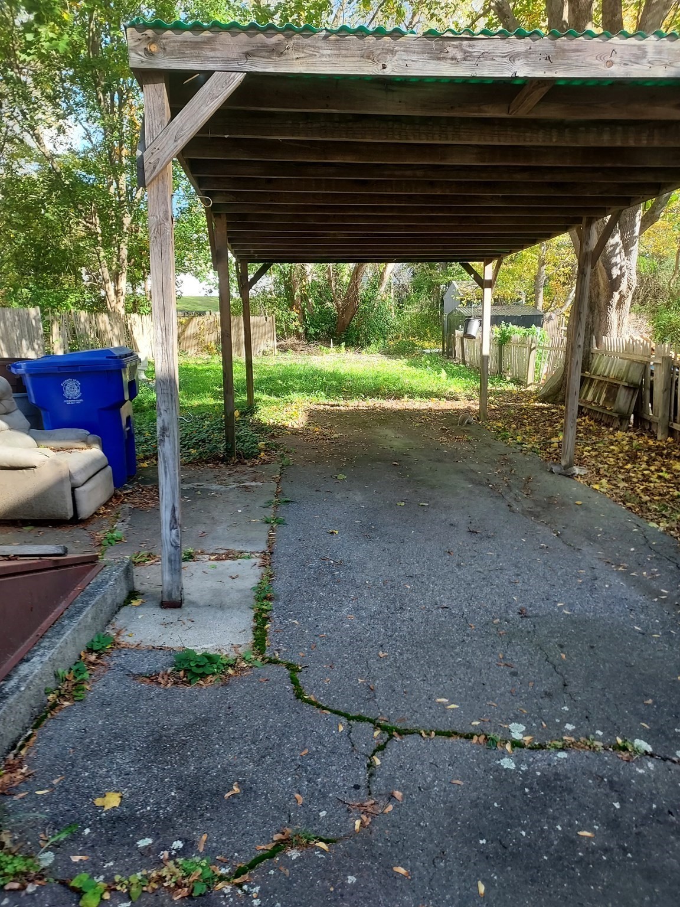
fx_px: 629
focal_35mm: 24
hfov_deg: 56.8
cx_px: 340
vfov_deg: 71.6
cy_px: 454
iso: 80
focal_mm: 4.6
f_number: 1.8
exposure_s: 1/120
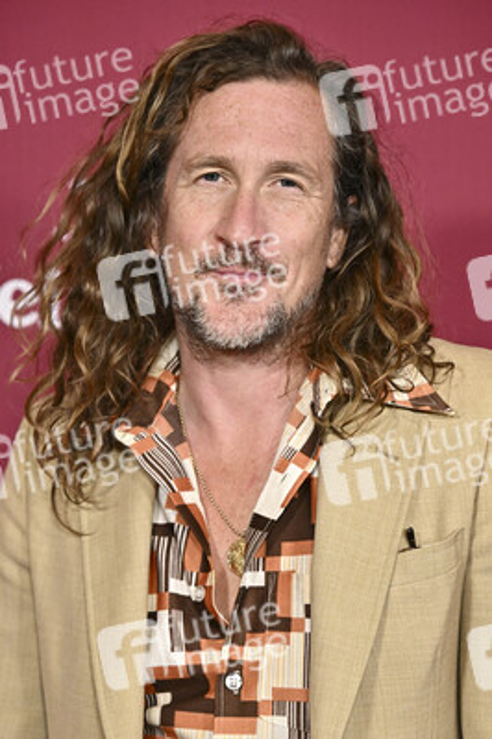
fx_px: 2731
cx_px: 246
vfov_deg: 15.4
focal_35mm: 133
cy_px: 370
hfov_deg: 10.3
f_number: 5
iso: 3200
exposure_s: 1/320
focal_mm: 133
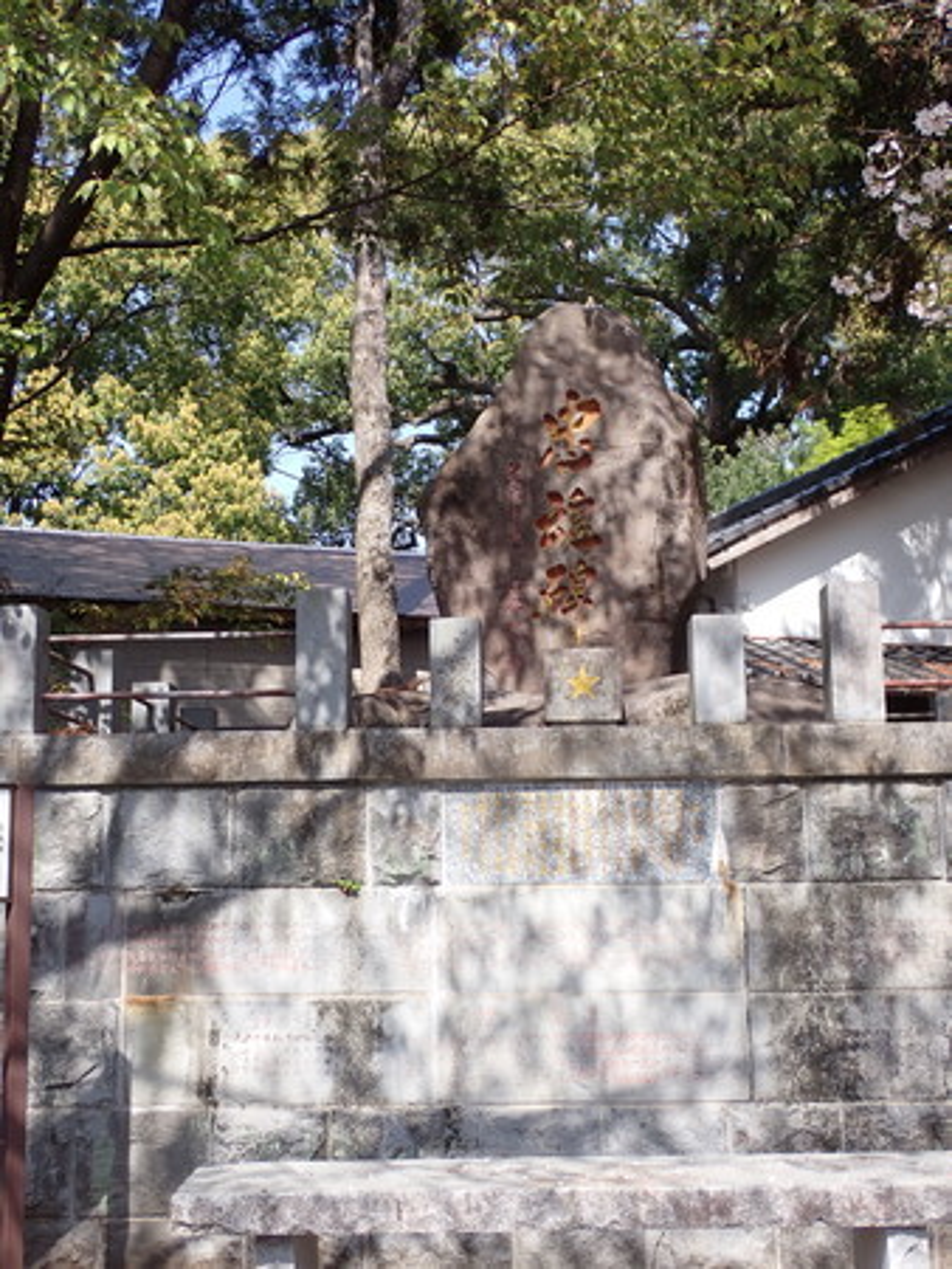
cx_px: 476
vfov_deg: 42.9
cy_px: 634
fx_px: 1612
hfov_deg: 32.9
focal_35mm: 44
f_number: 4
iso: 100
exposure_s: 1/250
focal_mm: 7.84
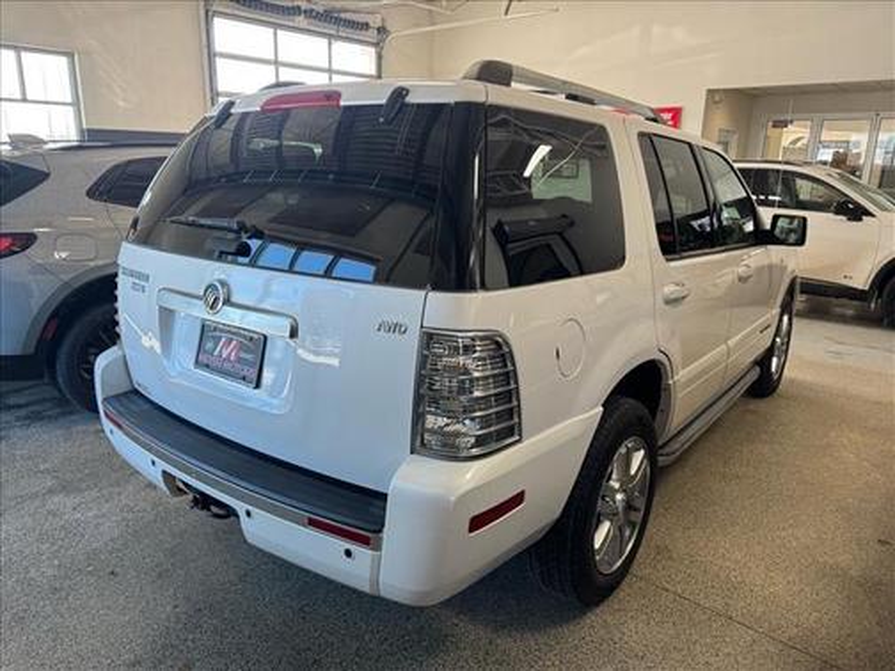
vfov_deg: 56.8
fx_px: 621
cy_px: 336
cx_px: 448
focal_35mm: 24
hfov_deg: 71.6
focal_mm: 6.76
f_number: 1.78
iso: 80
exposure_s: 1/120
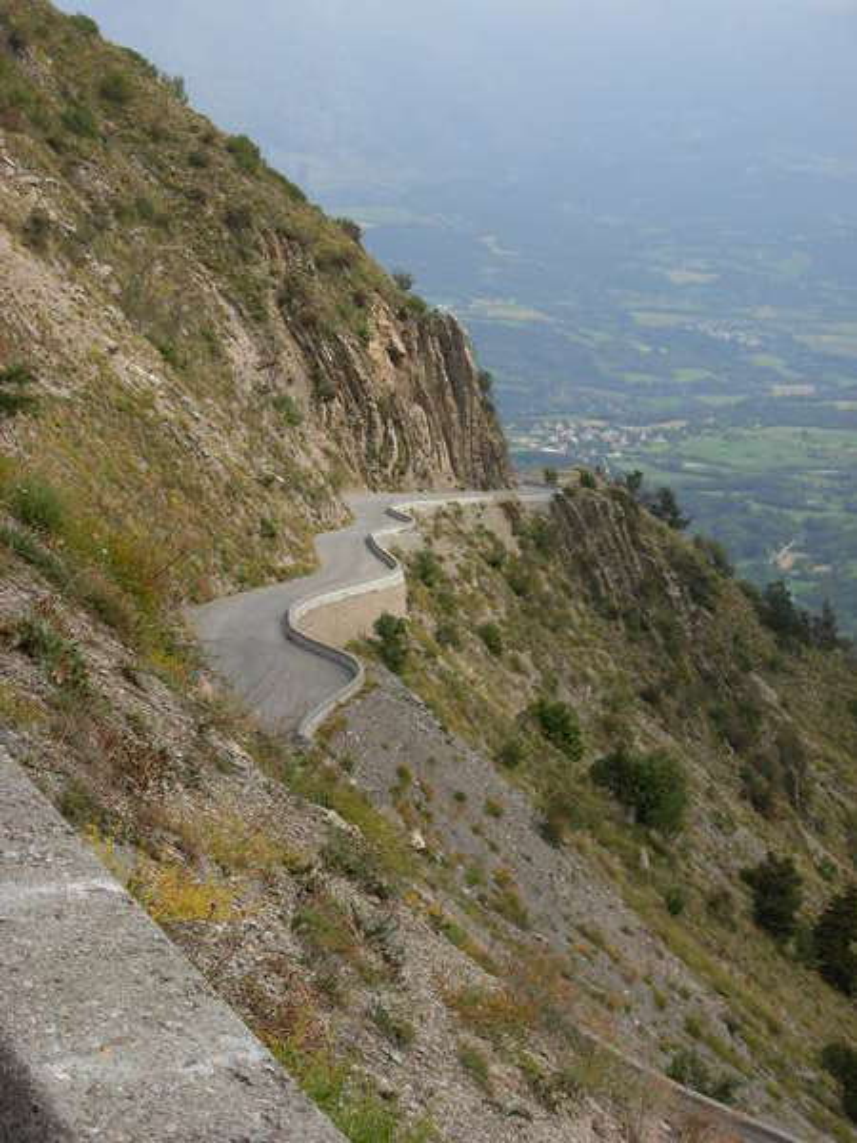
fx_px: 2509
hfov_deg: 19.4
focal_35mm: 76
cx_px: 428
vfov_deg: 25.7
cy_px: 572
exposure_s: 1/609
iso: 79
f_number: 3.6
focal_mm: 12.5
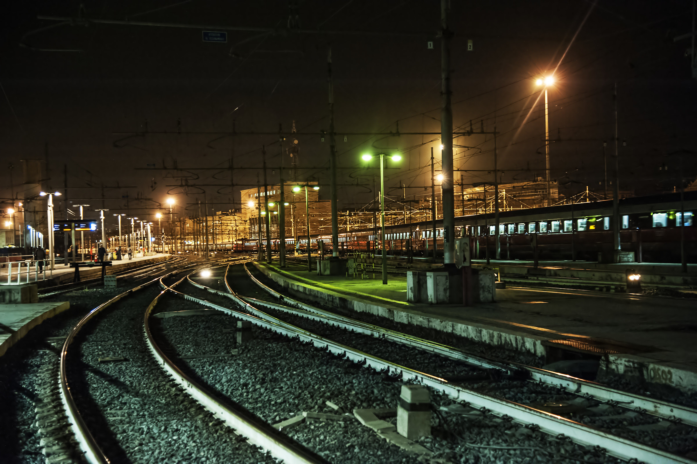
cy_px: 232
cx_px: 348
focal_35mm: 58
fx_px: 1122
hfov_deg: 34.5
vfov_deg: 23.3
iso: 6400
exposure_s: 1/25
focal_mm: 58
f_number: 4
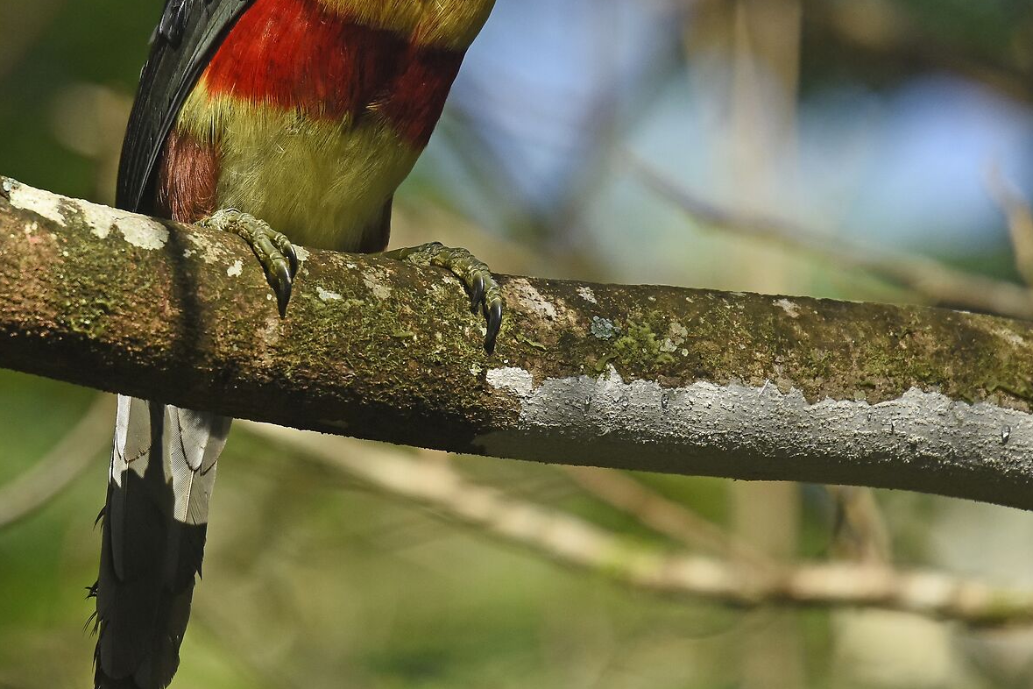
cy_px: 172
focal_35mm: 855
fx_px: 24532
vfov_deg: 1.6
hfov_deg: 2.4
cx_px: 362
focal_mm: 420
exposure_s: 1/2500
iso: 1000
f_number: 5.6
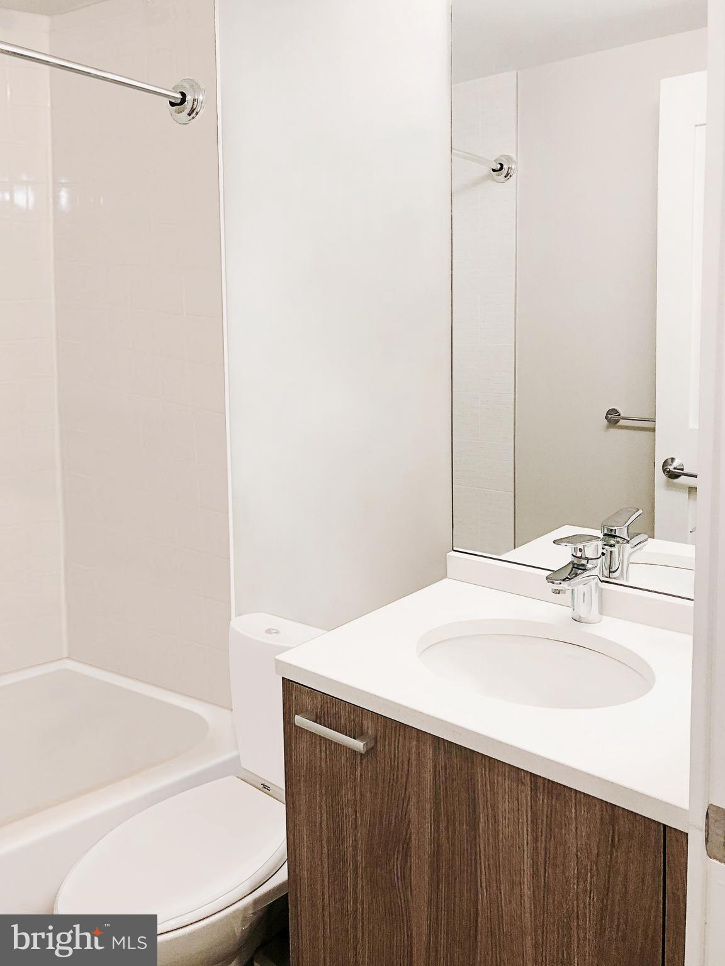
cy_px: 483
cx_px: 362
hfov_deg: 49.7
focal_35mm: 28
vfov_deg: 63.4
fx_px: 782
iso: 40
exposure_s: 1/25
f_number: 1.8
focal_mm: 3.99
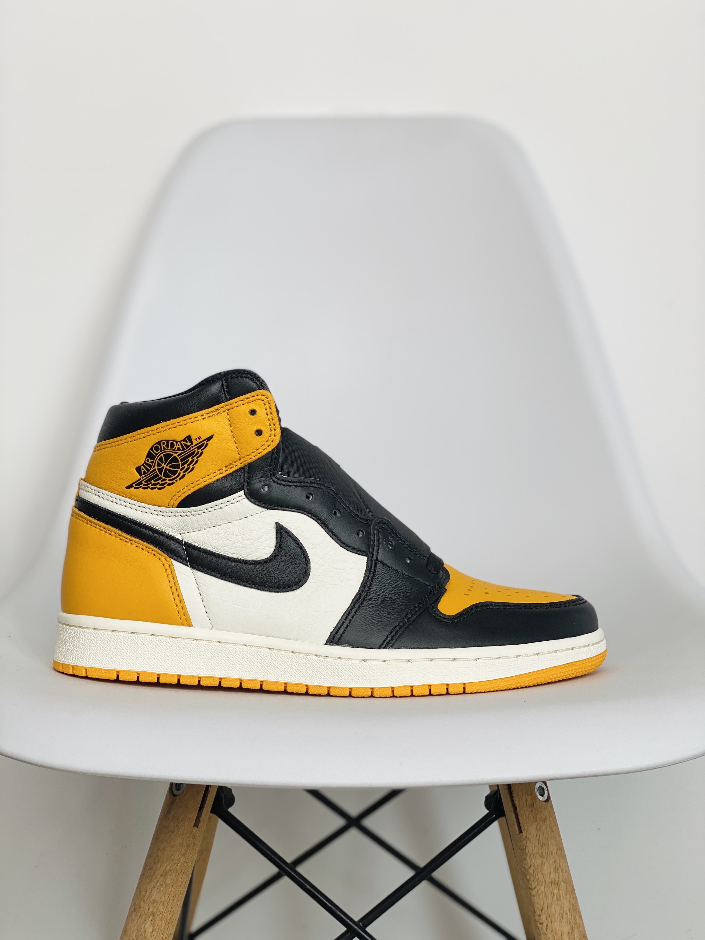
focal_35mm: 52
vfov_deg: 36.8
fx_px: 1412
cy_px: 470
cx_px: 352
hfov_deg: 28.0
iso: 20
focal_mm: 6
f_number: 2
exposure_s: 1/160
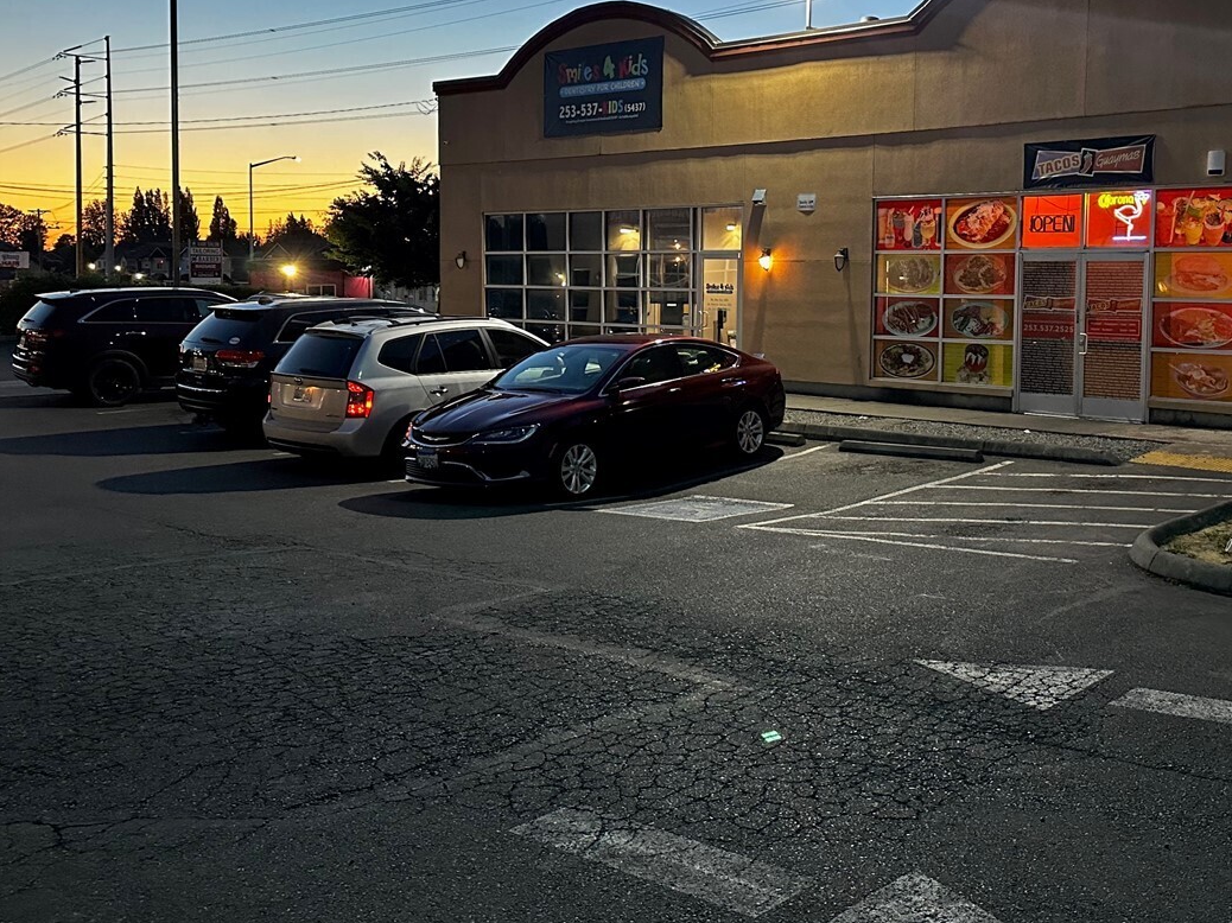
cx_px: 776
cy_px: 339
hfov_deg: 49.6
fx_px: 1317
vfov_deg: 38.4
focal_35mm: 37
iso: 500
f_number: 1.78
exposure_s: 1/60
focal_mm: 6.86
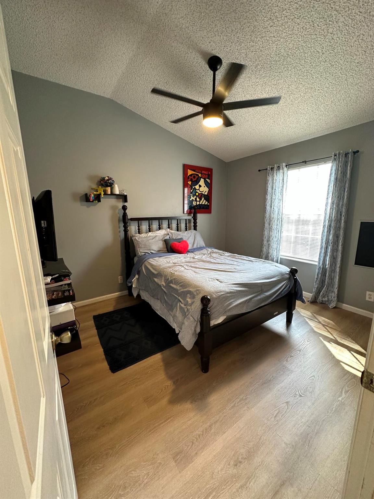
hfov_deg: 85.7
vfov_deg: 102.1
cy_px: 250
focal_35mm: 14
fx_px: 202
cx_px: 187
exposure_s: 1/60
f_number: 2.2
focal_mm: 2.22
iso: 200
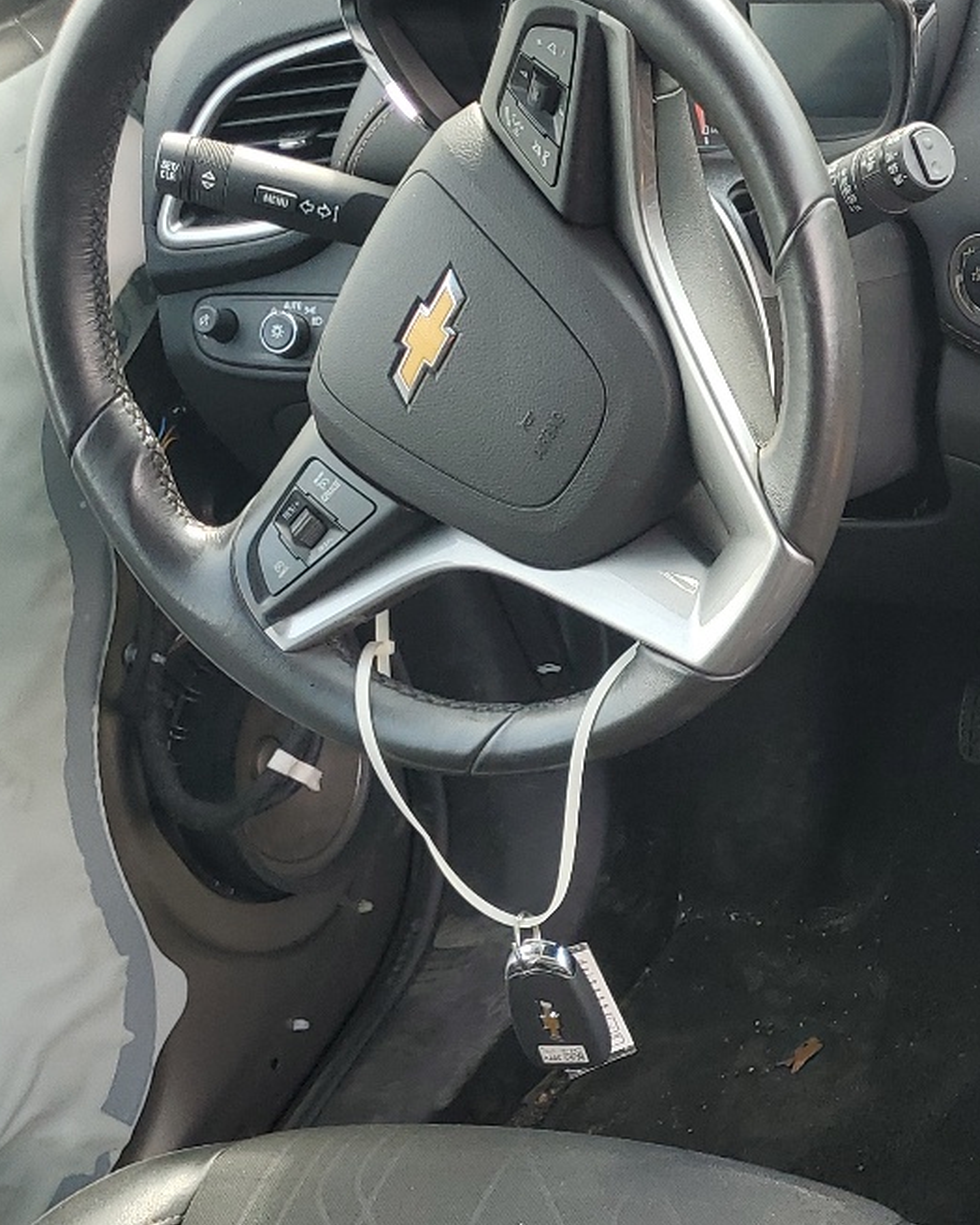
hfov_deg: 22.4
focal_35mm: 62
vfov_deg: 30.2
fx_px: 2248
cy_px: 853
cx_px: 1214
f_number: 1.5
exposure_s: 1/167
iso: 50
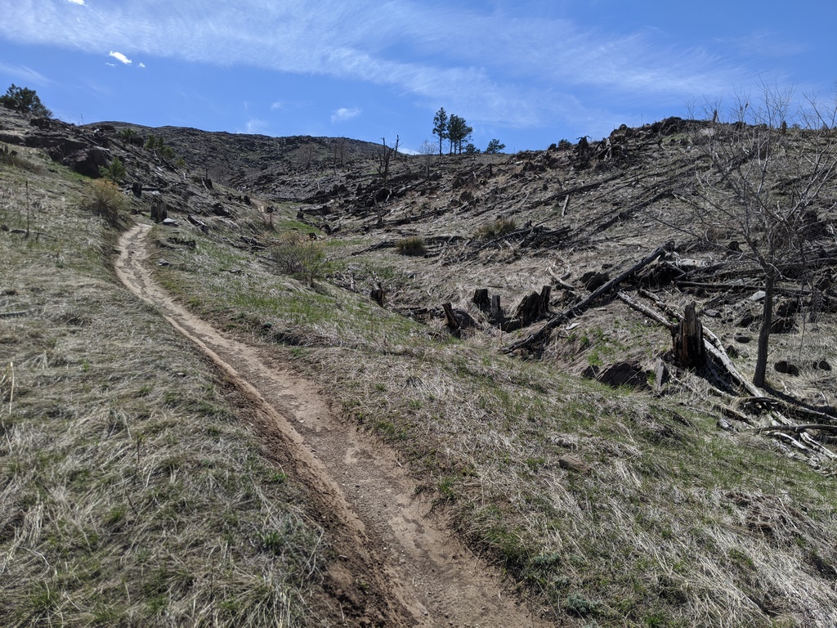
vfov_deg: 51.4
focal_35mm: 27
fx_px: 653
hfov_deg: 65.3
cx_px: 418
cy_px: 314
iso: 56
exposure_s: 1/3906
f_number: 1.8
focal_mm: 4.44
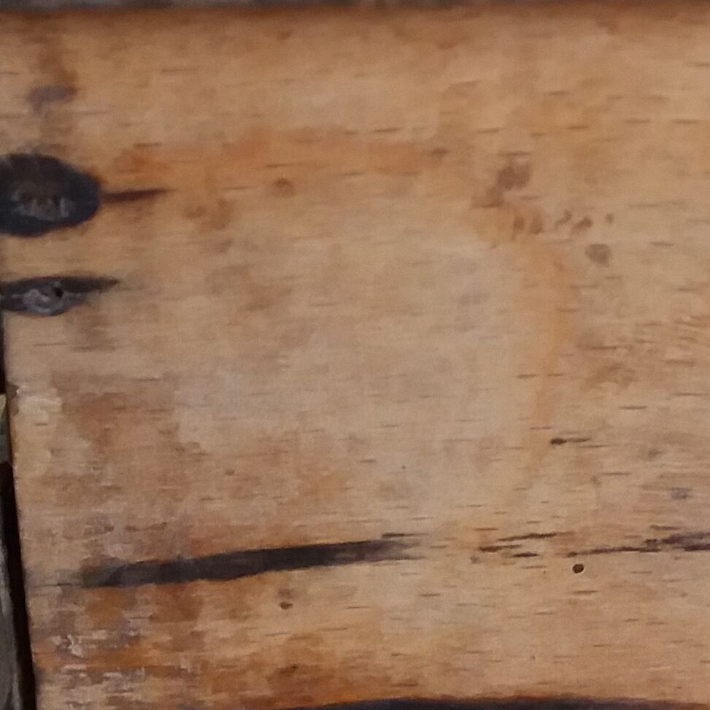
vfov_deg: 15.9
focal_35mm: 105
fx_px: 2437
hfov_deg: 16.5
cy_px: -173
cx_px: 511
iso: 160
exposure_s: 1/17
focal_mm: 3.7
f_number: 1.9
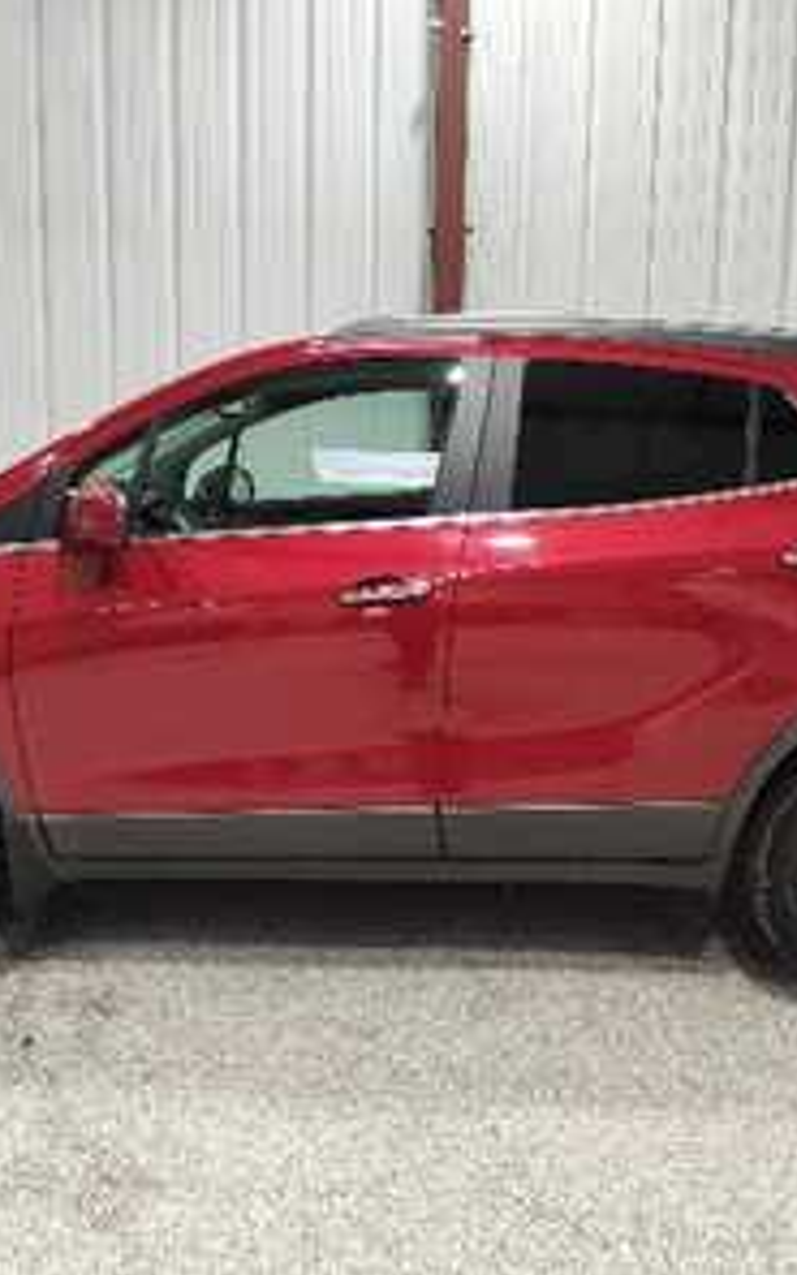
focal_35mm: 33
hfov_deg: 38.3
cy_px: 633
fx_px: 1147
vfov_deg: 58.1
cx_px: 392
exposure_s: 1/120
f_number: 1.8
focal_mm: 5.56
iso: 135
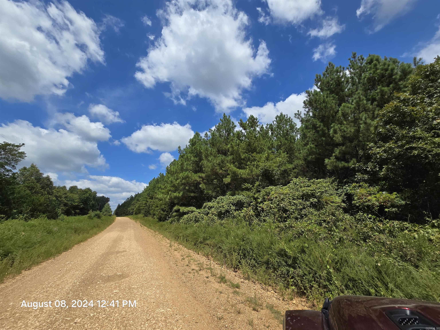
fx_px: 165
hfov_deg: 106.2
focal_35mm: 13
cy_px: 165
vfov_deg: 89.9
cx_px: 220
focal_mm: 2.2
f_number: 2.2
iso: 50
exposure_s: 1/3502
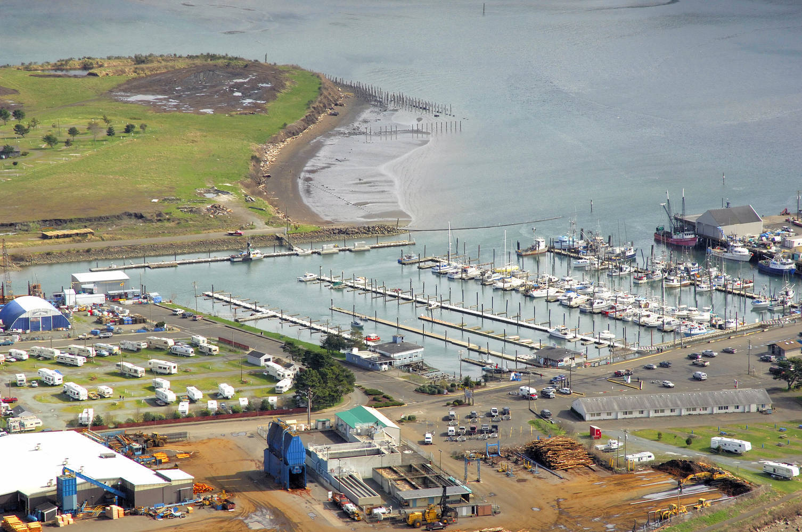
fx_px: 3170
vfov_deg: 9.6
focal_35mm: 142
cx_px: 401
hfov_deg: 14.4
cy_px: 266
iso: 400
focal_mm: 95
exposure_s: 1/1000
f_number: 7.1
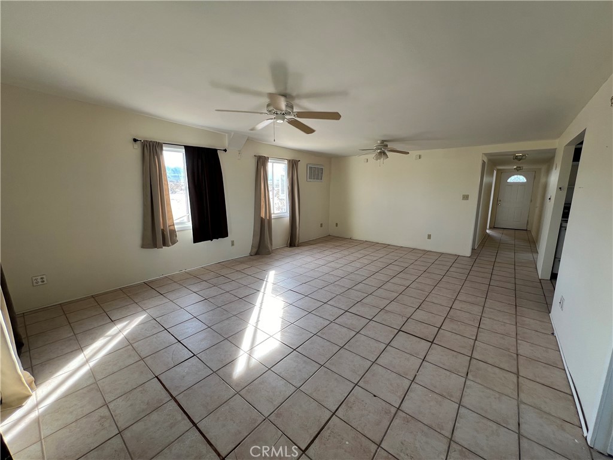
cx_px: 306
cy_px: 230
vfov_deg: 89.9
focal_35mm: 13
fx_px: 230
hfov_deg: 106.2
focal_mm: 1.57
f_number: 1.8
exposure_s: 1/99
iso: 40
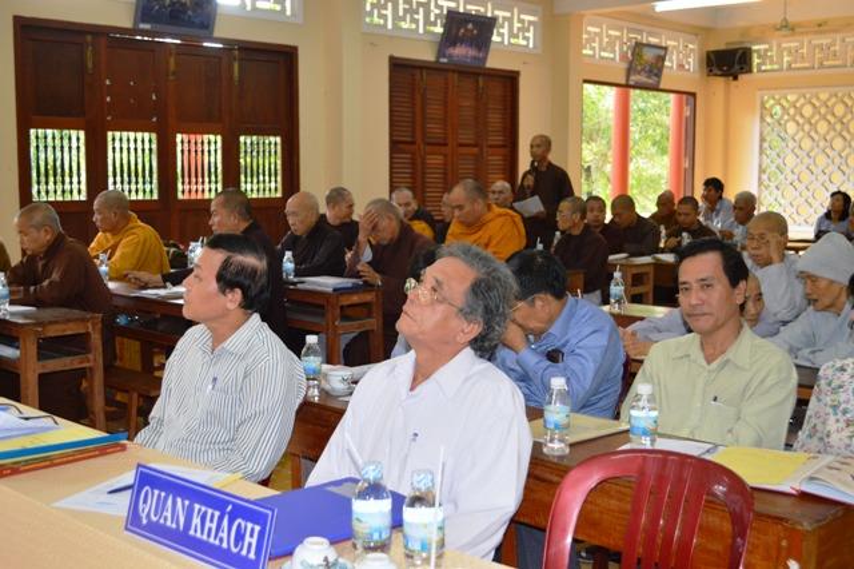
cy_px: 284
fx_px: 1031
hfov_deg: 45.0
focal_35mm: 44
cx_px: 427
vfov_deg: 30.8
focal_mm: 29
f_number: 4.5
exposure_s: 1/60
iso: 560
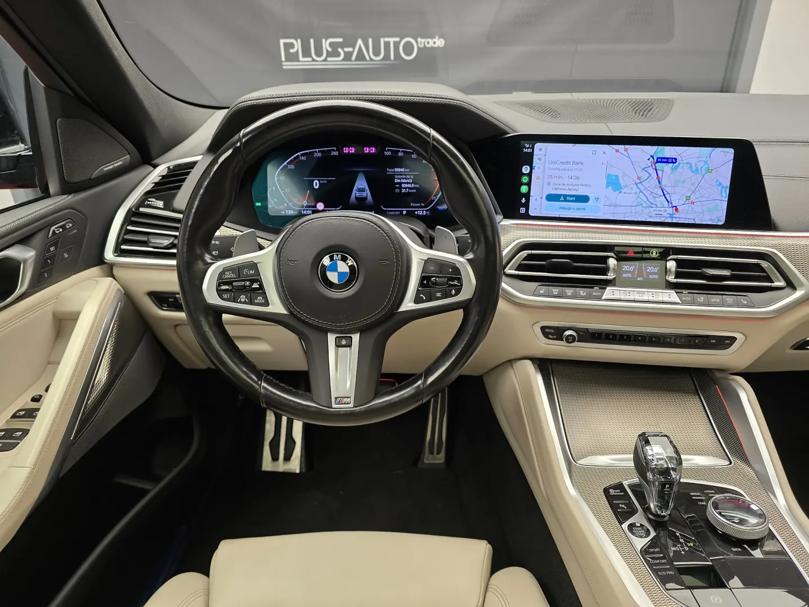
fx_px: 538
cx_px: 404
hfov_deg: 73.9
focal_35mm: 23
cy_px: 304
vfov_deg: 58.9
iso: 100
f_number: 1.7
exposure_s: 1/50
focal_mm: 6.3
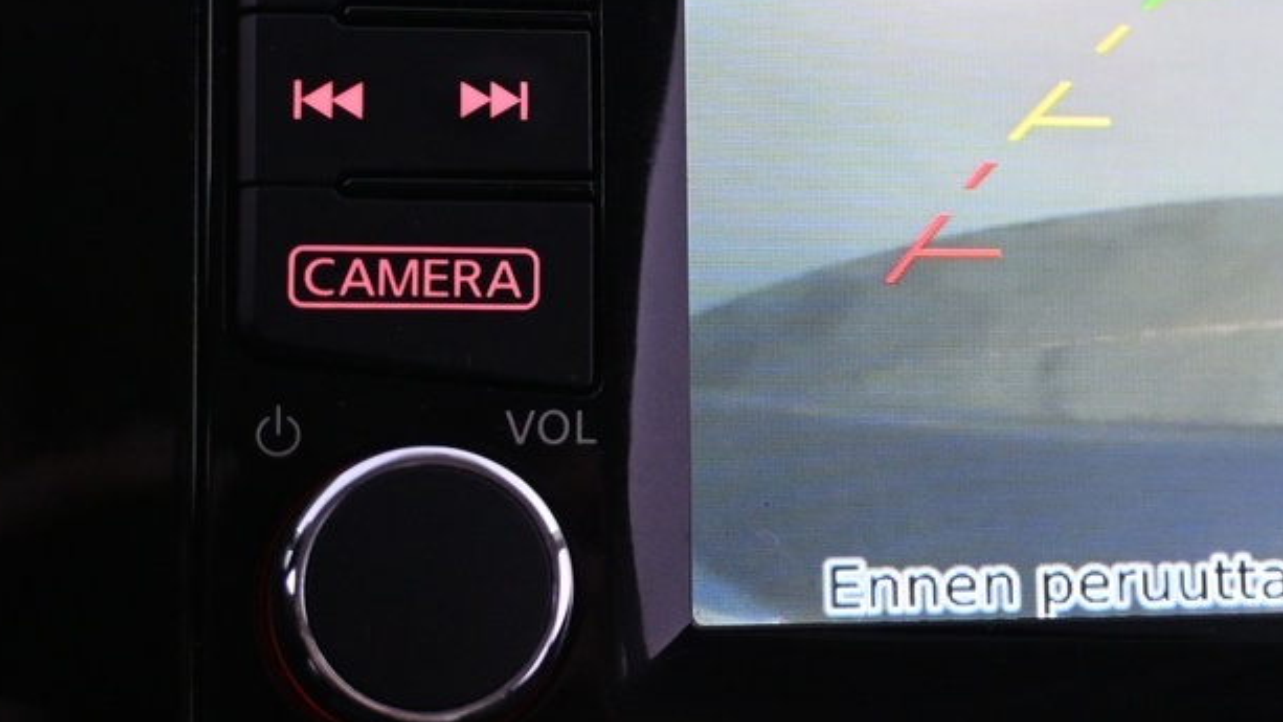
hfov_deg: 19.0
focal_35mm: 110
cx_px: 1229
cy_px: 115
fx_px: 3745
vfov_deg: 11.0
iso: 1400
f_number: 4.5
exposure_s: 1/40
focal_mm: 26.5
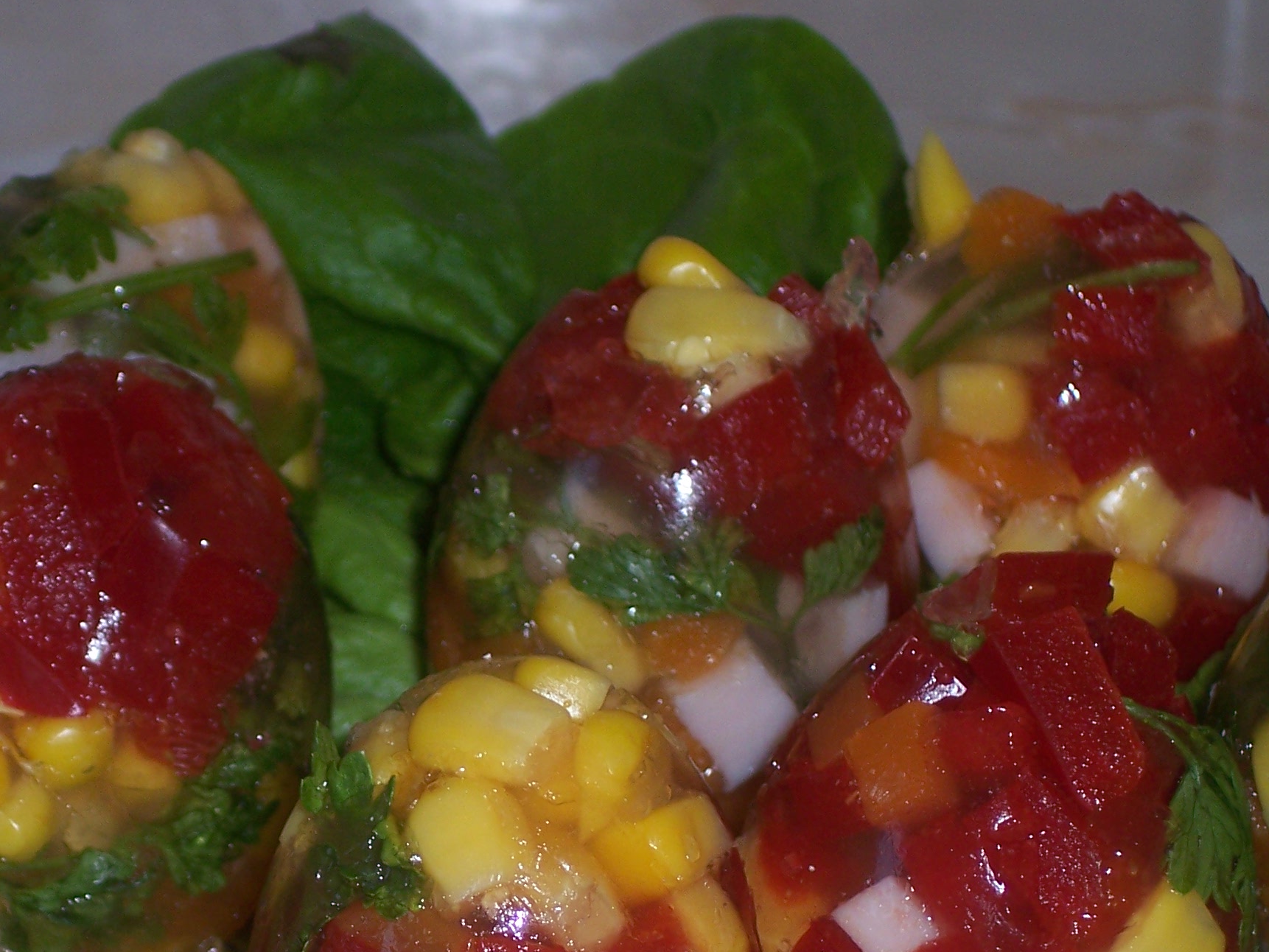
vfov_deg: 7.6
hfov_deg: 10.2
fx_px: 7113
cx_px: 227
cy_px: 764
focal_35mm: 194
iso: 100
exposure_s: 1/125
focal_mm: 24
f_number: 4.8
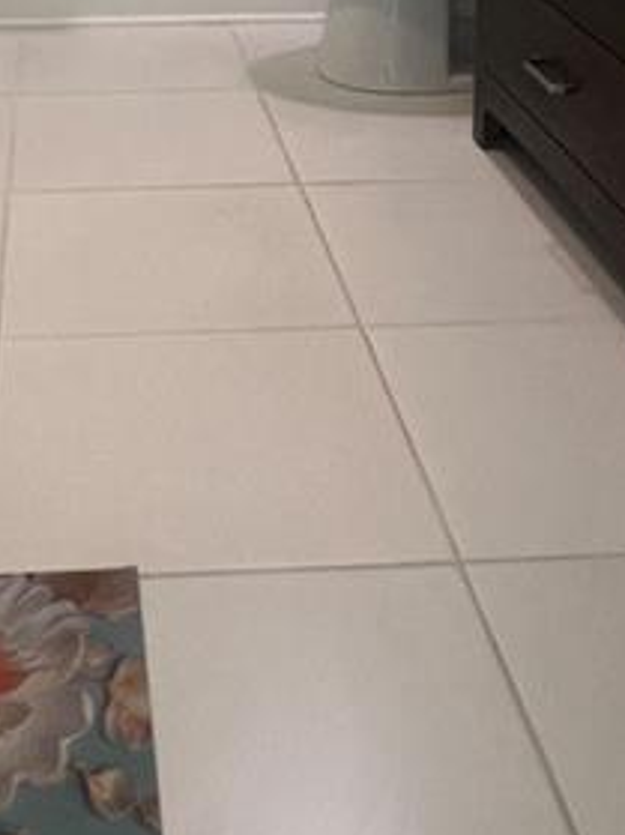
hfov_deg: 25.7
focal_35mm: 56
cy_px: -132
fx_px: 1349
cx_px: 144
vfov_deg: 30.0
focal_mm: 1.57
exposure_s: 1/120
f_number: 1.8
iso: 125
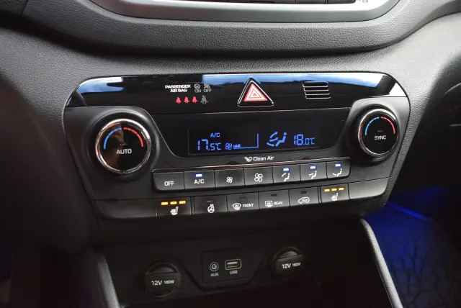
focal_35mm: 44
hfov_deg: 44.9
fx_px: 558
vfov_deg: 30.9
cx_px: 230
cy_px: 154
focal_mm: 29
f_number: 4.2
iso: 800
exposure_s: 1/60
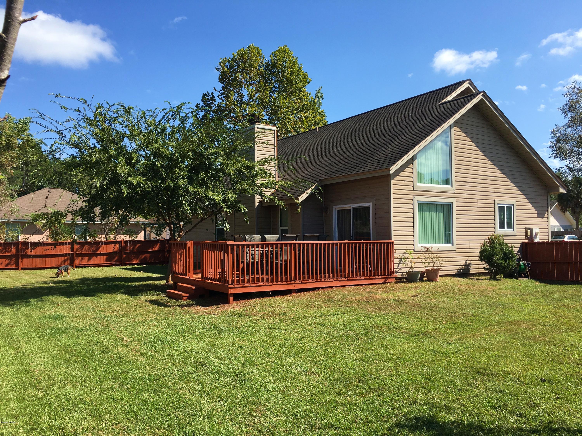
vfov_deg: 48.2
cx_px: 291
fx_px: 488
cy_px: 218
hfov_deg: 61.7
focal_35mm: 29
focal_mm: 4.15
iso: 25
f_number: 2.2
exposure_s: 1/1115
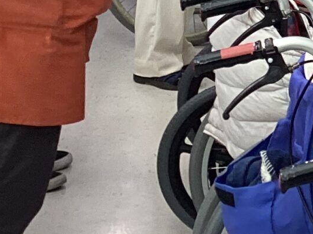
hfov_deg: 12.3
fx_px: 1346
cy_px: -106
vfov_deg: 9.7
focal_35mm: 149
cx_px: 532
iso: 80
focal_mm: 3.3
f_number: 2.4
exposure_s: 1/120
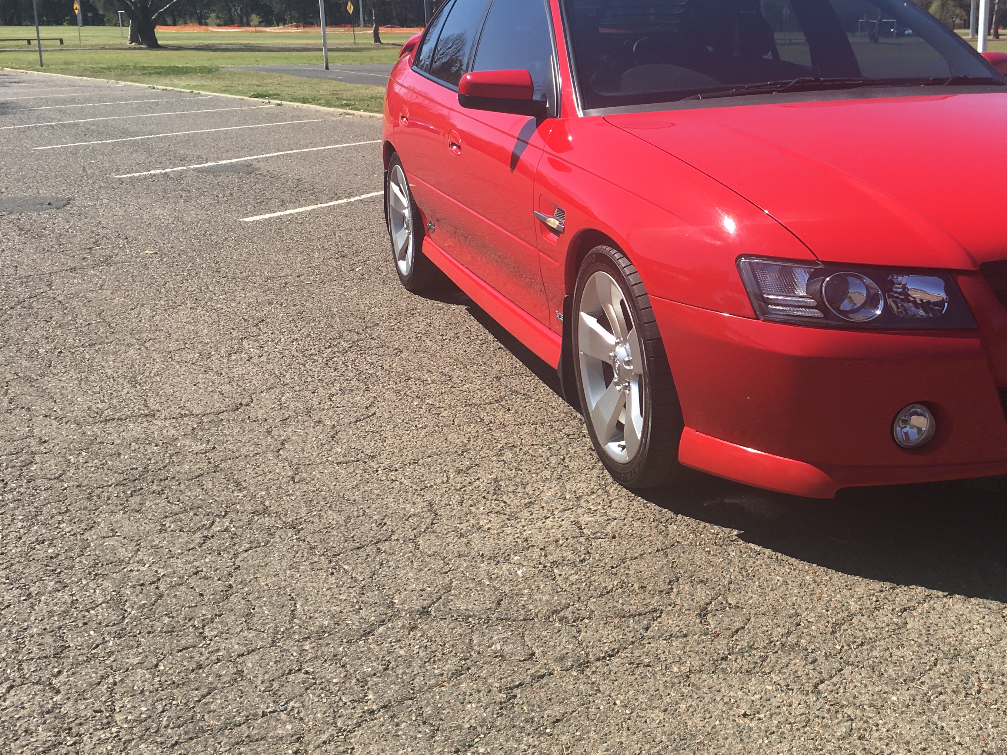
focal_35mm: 43
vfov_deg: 33.5
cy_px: 318
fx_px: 1251
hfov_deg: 42.6
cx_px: 746
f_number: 2.2
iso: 25
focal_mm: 4.15
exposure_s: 1/1083
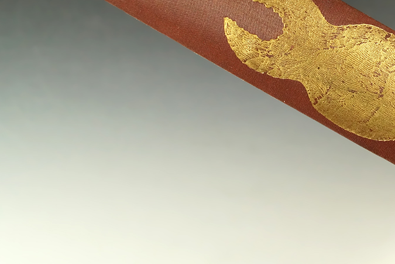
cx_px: 303
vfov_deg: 21.0
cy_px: 18
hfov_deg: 31.3
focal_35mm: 63
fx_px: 691
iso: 1600
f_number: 5
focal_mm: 20
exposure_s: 1/100
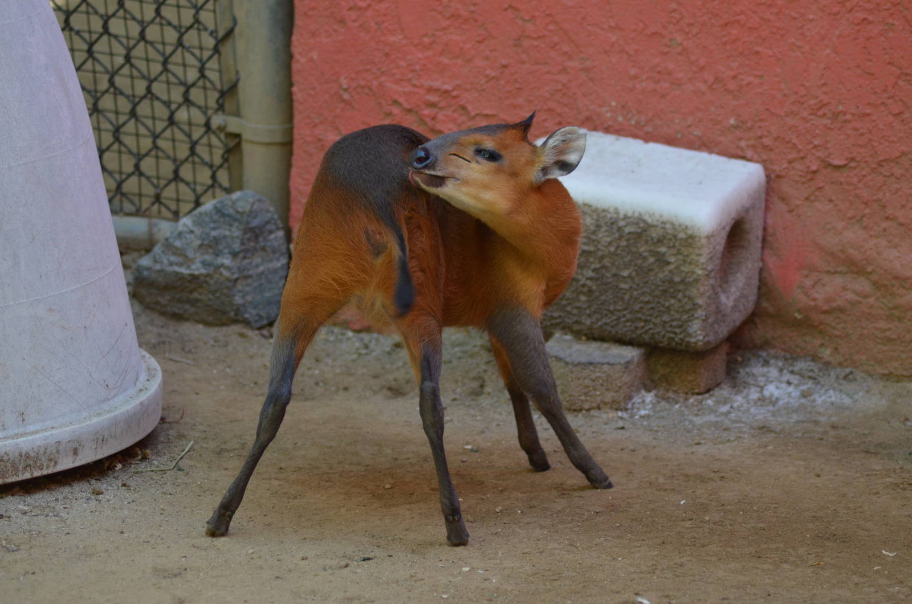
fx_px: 5309
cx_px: 456
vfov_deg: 6.5
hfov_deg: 9.8
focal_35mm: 210
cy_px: 302
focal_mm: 140
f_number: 4.2
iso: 1100
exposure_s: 1/500
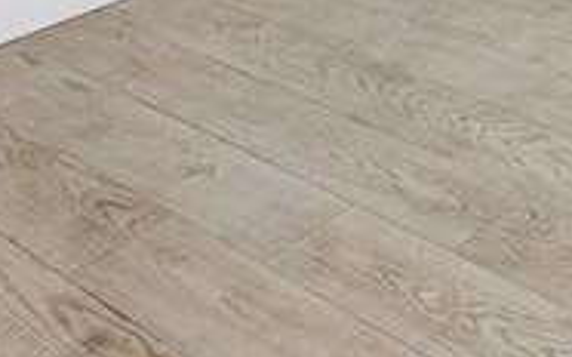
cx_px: 729
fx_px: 1075
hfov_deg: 25.8
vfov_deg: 13.5
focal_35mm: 69
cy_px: -511
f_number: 11
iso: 100
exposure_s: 1/2.5
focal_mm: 14
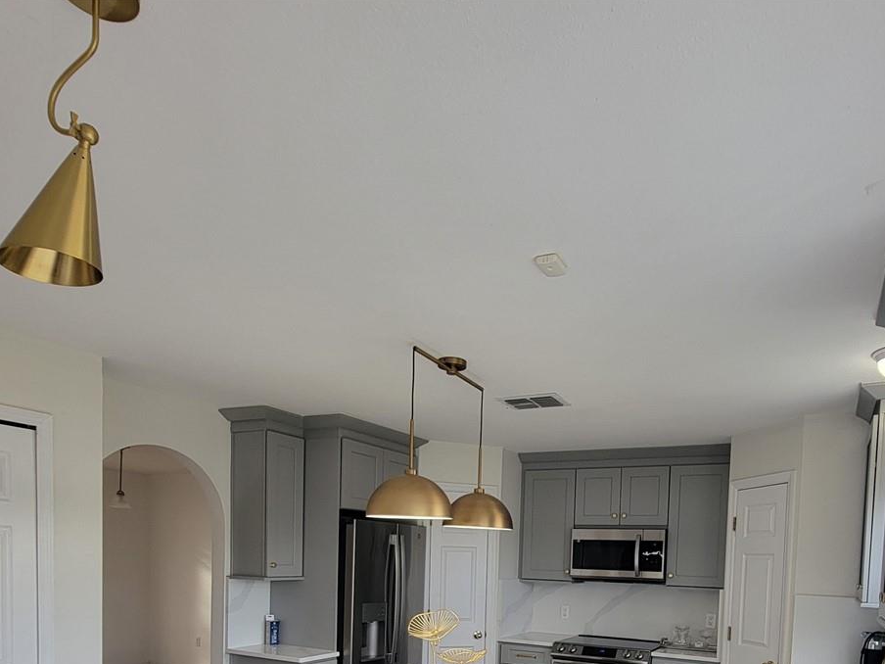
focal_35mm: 23
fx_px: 588
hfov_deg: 73.4
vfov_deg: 52.6
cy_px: 584
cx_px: 516
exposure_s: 1/60
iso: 64
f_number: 2.2
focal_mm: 2.2
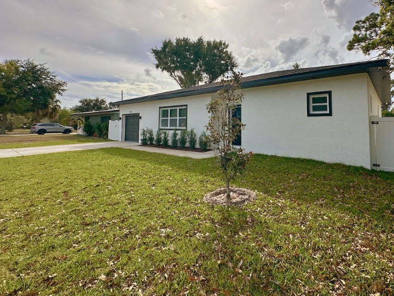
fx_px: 205
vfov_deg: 70.5
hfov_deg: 86.3
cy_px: 112
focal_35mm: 18
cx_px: 242
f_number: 2.2
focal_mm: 2.22
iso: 40
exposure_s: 1/3040
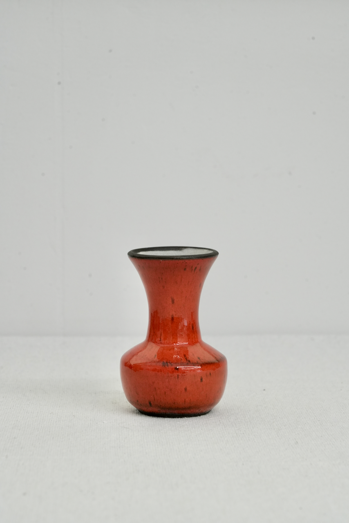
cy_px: 262
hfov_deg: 13.7
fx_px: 1453
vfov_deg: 20.4
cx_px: 174
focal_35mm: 100
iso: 2500
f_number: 13
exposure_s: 1/40
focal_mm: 100
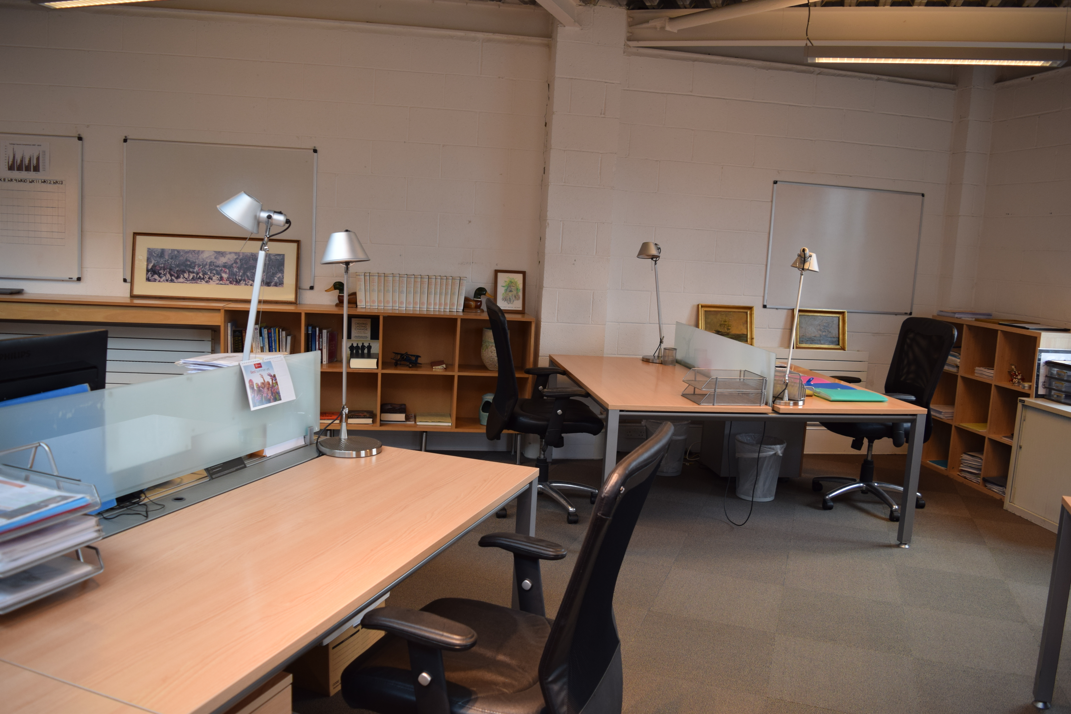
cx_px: 536
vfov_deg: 47.9
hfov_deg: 67.4
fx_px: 803
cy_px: 357
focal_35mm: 27
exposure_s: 1/80
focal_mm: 18
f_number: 4.5
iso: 400
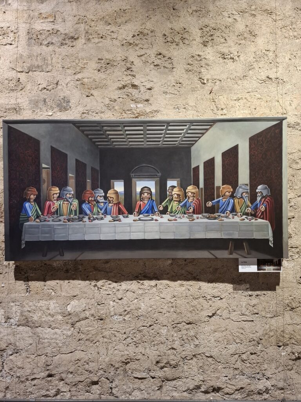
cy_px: 201
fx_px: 267
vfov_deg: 73.9
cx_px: 150
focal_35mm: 23
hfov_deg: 58.9
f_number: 1.8
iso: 320
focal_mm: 5.54
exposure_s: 1/33
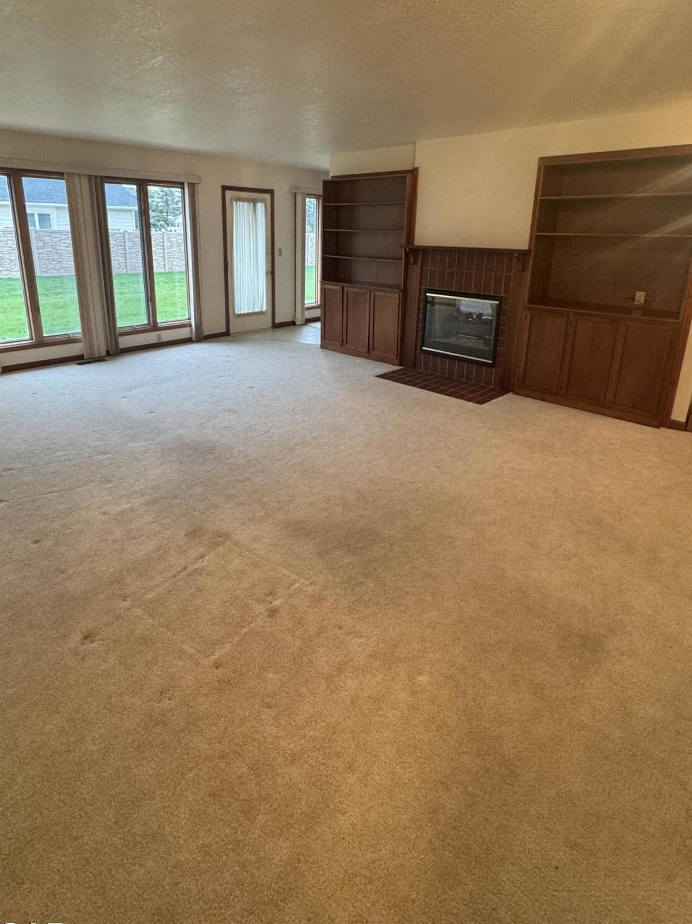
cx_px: 317
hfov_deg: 68.5
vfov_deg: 83.6
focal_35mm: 19
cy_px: 367
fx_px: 507
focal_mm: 2.22
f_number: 2.2
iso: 250
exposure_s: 1/60
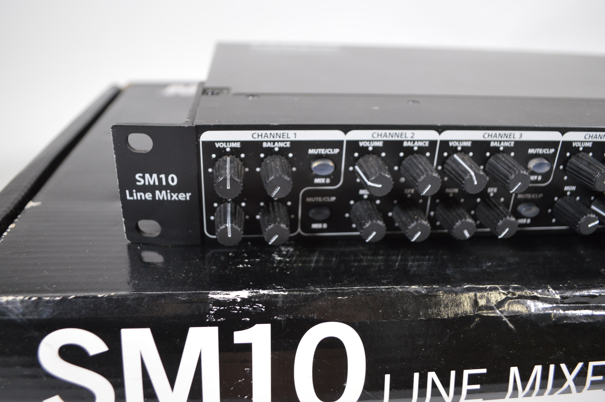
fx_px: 487
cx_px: 290
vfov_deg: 44.9
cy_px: 196
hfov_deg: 63.7
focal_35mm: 29
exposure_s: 1/60
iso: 400
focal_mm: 18
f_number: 4
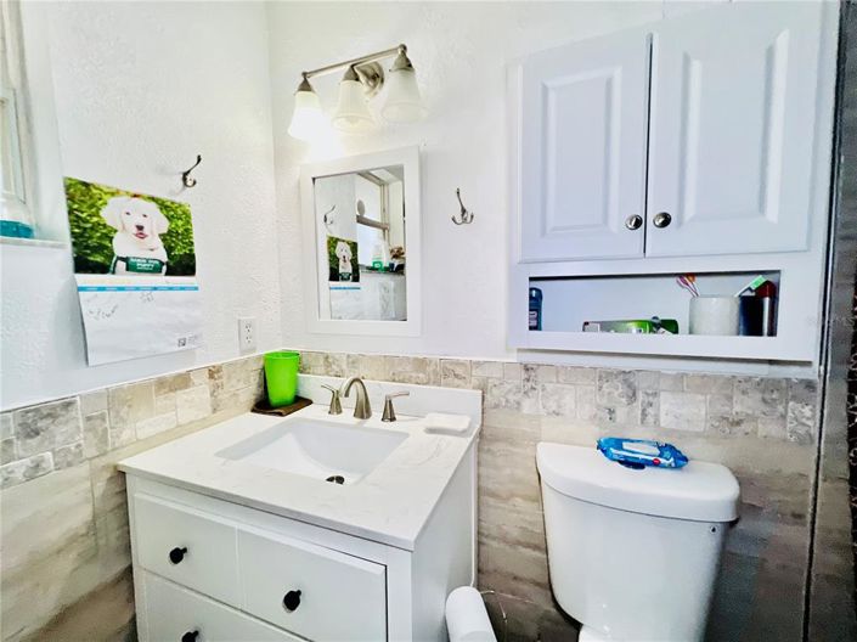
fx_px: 322
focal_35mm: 13
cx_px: 428
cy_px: 321
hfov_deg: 106.2
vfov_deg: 89.9
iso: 125
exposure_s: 1/120
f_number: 1.8
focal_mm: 1.57
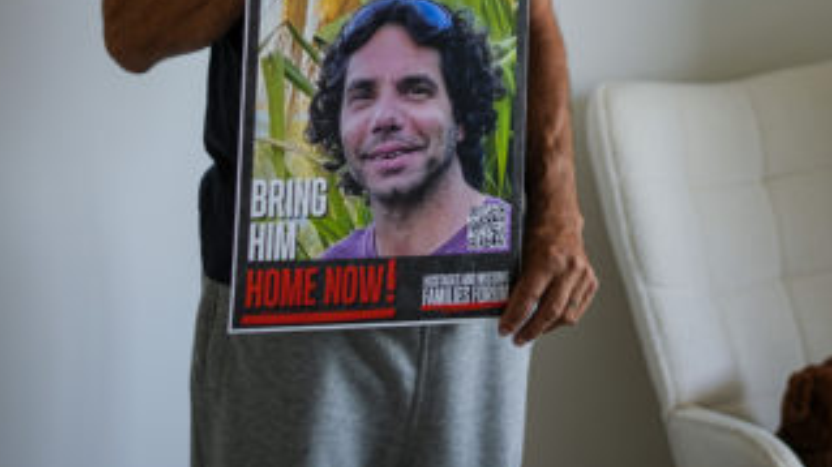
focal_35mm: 106
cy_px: 3
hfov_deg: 20.1
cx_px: 528
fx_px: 2337
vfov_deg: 11.3
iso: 50
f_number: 1.8
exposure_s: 1/125
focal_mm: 50
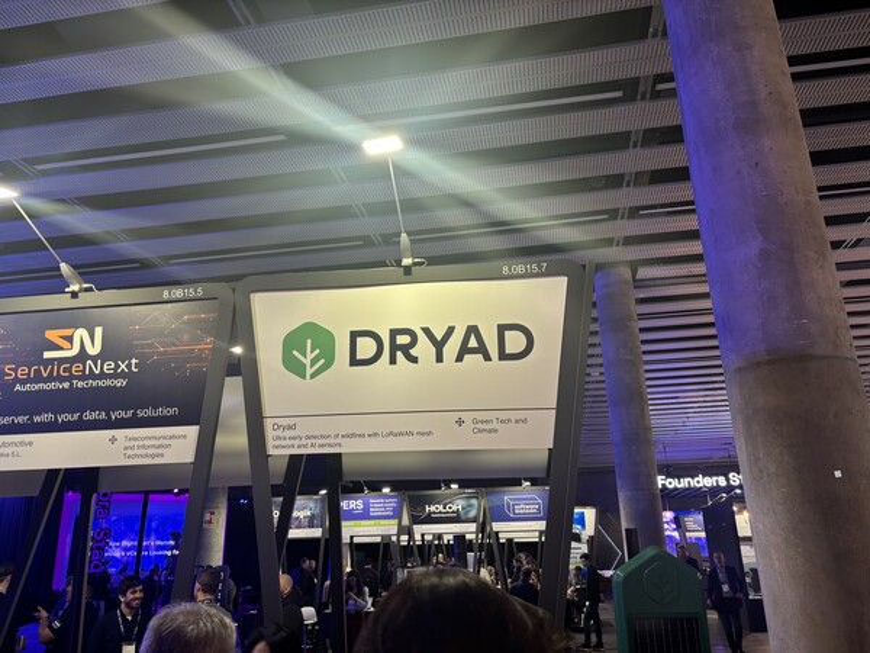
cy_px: 326
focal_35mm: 26
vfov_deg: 53.1
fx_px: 653
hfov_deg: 67.3
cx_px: 435
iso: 100
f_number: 1.6
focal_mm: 5.96
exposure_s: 1/50
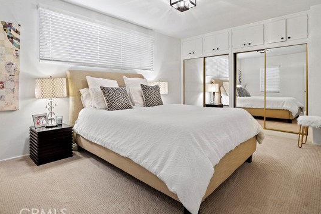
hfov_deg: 86.8
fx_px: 169
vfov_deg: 64.3
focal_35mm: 19
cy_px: 95
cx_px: 149
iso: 4000
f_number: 7.1
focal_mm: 16
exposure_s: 1/30
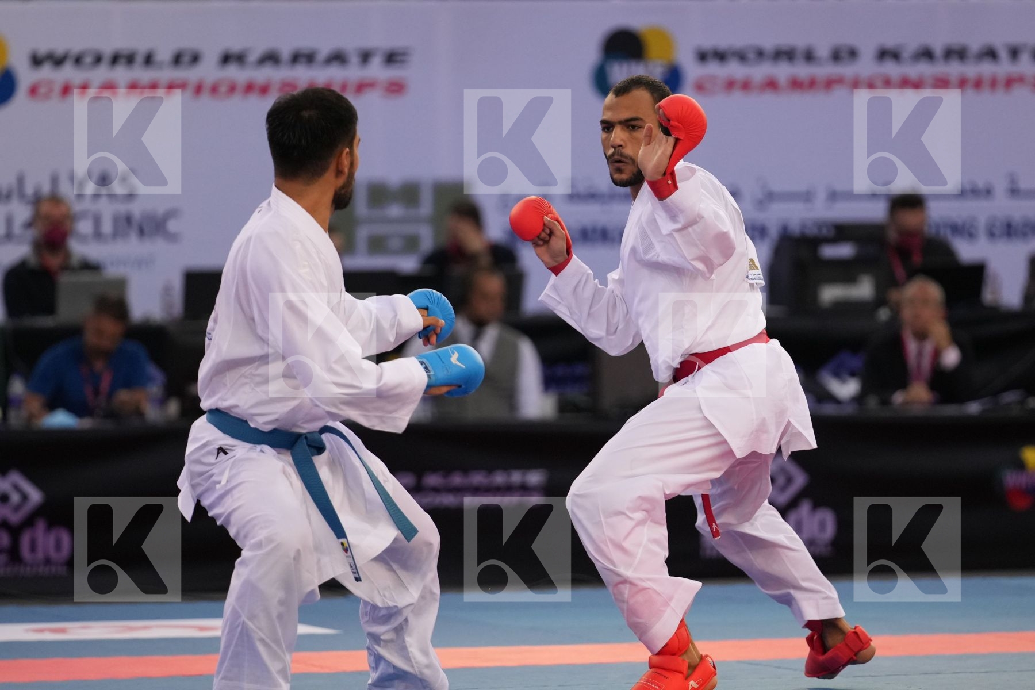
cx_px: 518
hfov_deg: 6.9
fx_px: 8624
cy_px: 345
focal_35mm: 300
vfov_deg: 4.6
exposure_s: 1/1000
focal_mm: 200
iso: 2000
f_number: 2.8
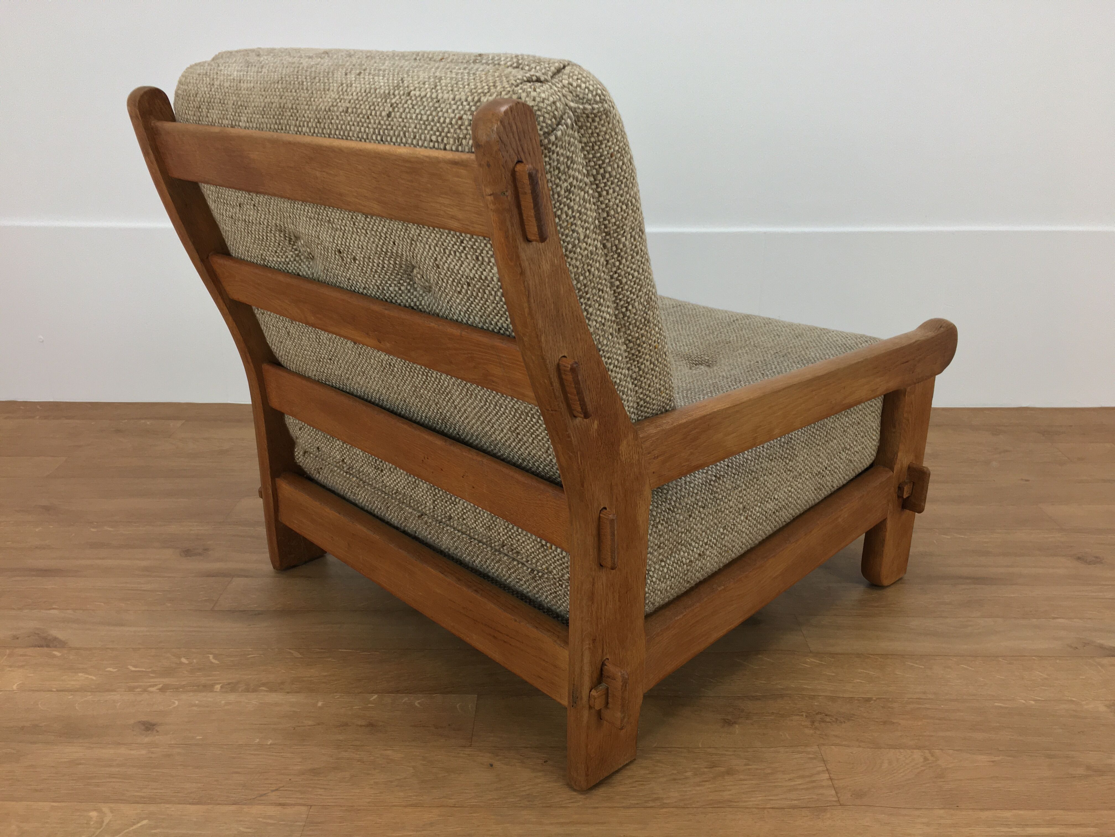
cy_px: 418
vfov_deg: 48.2
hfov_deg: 61.7
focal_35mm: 29
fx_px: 934
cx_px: 558
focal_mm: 4.15
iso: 40
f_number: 2.2
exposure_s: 1/33
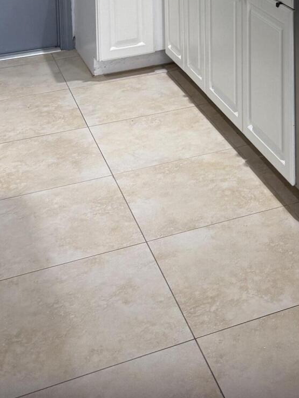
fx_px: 748
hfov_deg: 21.8
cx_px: 301
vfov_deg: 25.7
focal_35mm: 65
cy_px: -116
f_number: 1.78
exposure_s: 1/120
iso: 100
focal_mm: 6.76
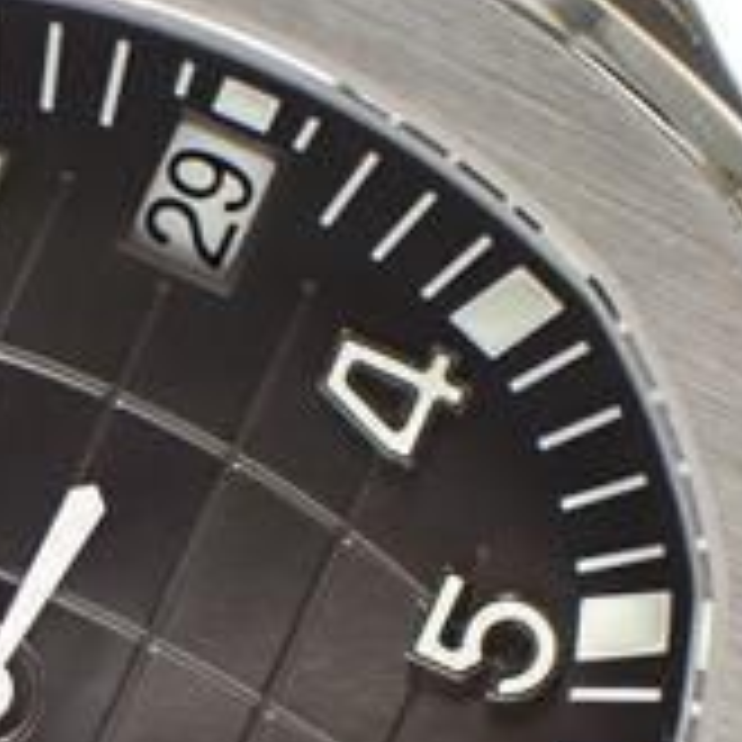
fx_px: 6402
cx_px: -27
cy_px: 670
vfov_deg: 6.6
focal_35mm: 264
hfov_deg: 6.6
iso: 400
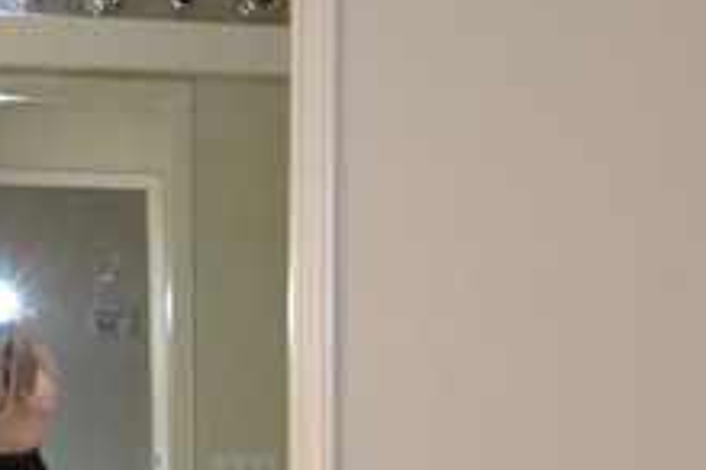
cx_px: 893
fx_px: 2471
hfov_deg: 15.5
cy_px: 568
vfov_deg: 10.7
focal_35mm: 126
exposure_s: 1/60
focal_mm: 18
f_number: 3.5
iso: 1100
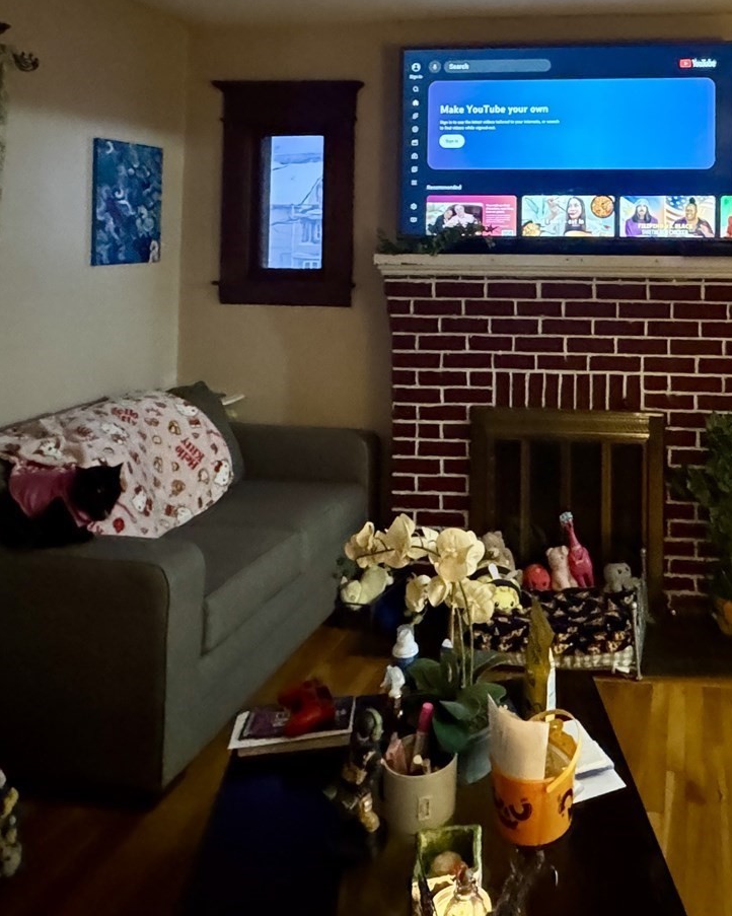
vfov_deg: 54.3
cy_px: 218
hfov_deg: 44.1
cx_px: 615
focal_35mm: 31
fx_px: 840
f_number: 2.2
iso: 1250
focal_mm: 2.22
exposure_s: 1/40
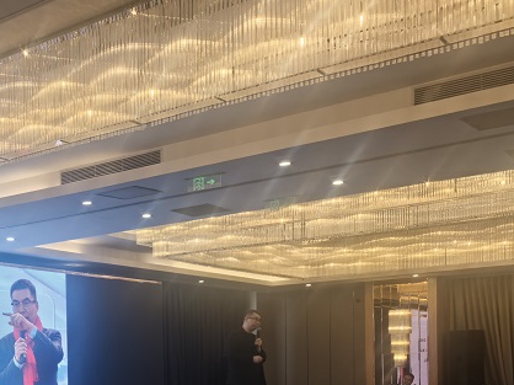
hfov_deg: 35.1
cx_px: 105
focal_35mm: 53
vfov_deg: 26.3
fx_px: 787
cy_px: 365
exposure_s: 1/100
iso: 125
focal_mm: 5.75
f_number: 4
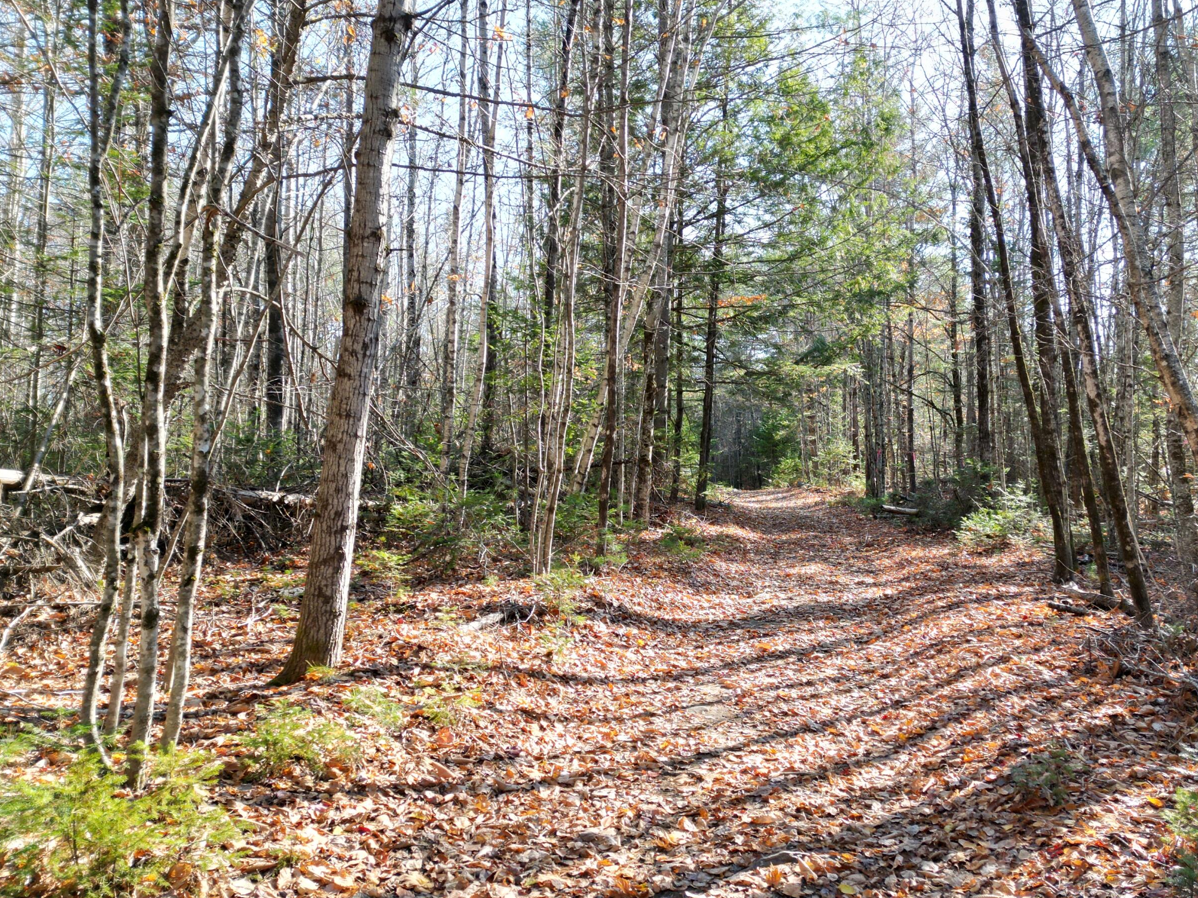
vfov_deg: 46.8
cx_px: 740
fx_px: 1038
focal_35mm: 30
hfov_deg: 59.3
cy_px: 456
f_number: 1.7
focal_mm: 6.72
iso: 140
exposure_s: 1/500
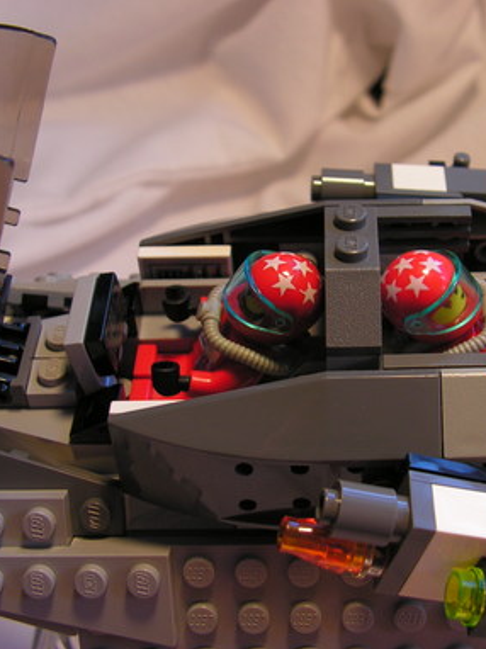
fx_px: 1106
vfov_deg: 32.7
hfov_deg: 24.6
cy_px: 324
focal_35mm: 59
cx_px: 343
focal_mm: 7.4
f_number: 3.2
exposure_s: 1/50
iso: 80
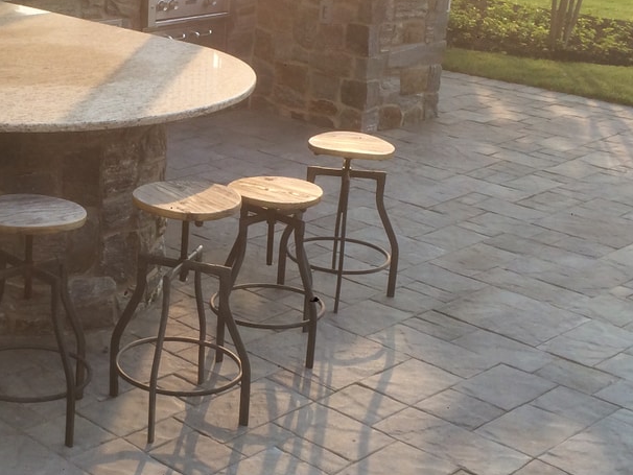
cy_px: 214
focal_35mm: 66
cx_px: 127
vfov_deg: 22.3
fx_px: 1207
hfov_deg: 28.7
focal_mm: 4.12
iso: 32
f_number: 2.2
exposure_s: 1/547
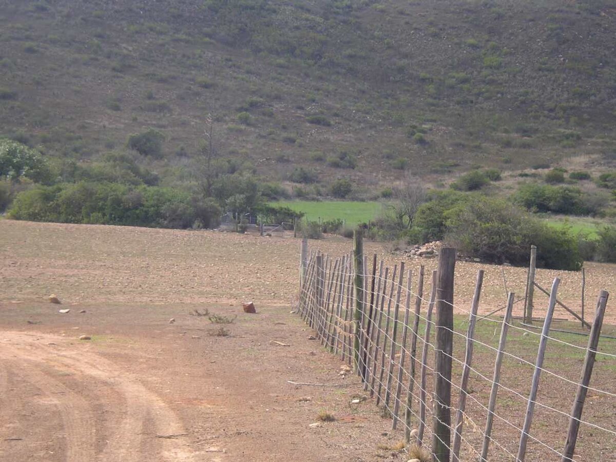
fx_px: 1851
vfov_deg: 14.2
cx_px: 308
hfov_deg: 18.9
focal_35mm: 104
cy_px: 231
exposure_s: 1/250
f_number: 3.9
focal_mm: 16
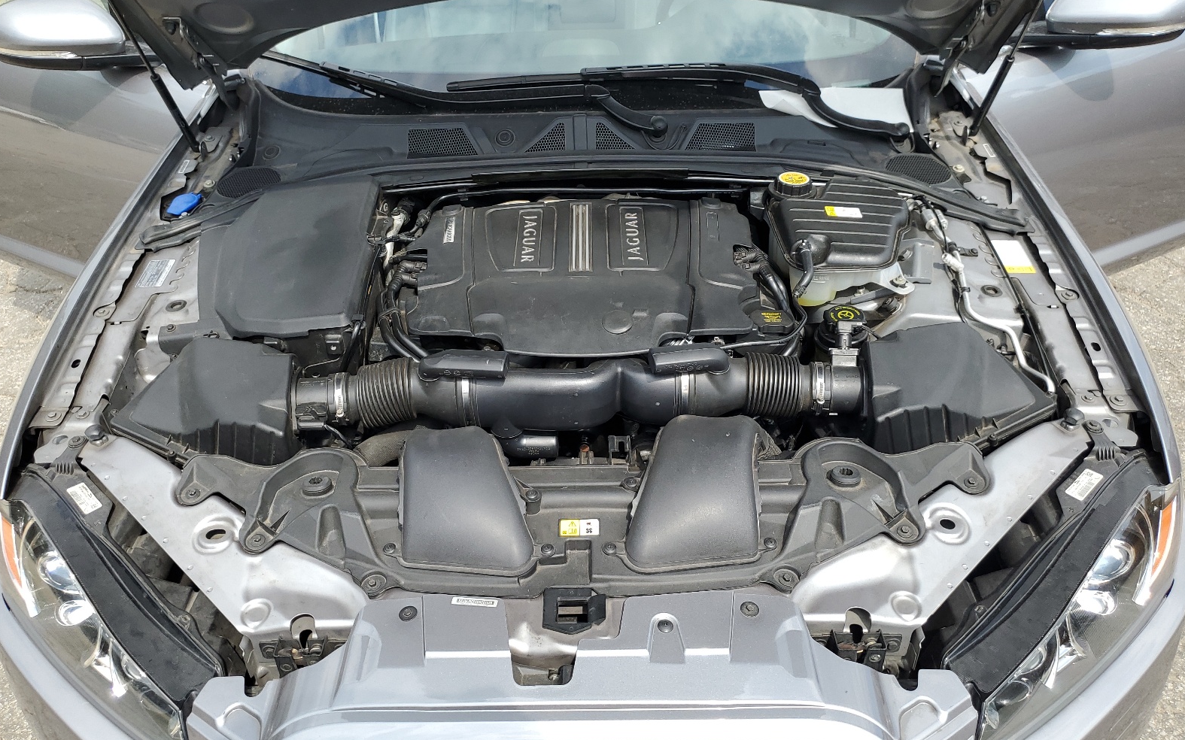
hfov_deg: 66.5
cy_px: 400
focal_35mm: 28
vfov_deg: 44.5
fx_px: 904
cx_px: 591
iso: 50
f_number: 1.5
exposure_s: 1/1250
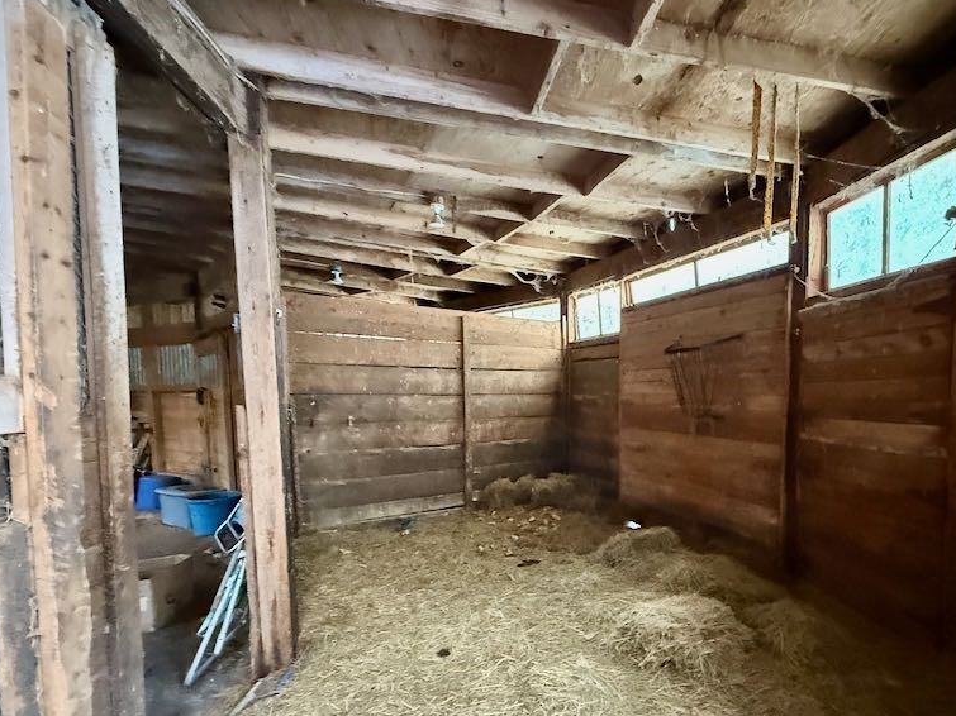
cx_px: 581
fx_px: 525
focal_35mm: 19
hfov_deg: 83.5
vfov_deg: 67.9
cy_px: 435
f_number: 2.2
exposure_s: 1/35
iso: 1600
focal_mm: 2.22
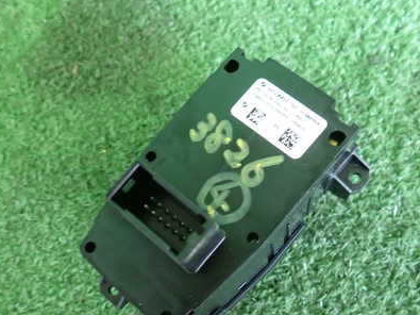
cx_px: 212
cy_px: 206
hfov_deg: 49.0
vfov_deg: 37.4
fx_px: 461
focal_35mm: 38
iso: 500
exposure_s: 1/30
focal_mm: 4.5
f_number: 2
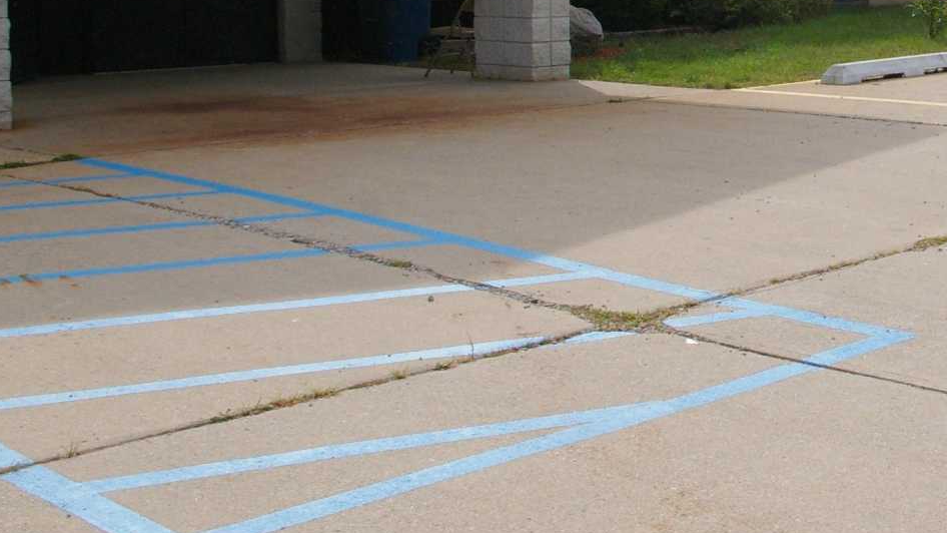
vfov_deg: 17.3
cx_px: 875
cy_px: -7
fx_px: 1707
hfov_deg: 29.5
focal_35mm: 68
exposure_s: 1/1000
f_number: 9.5
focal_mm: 20
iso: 800
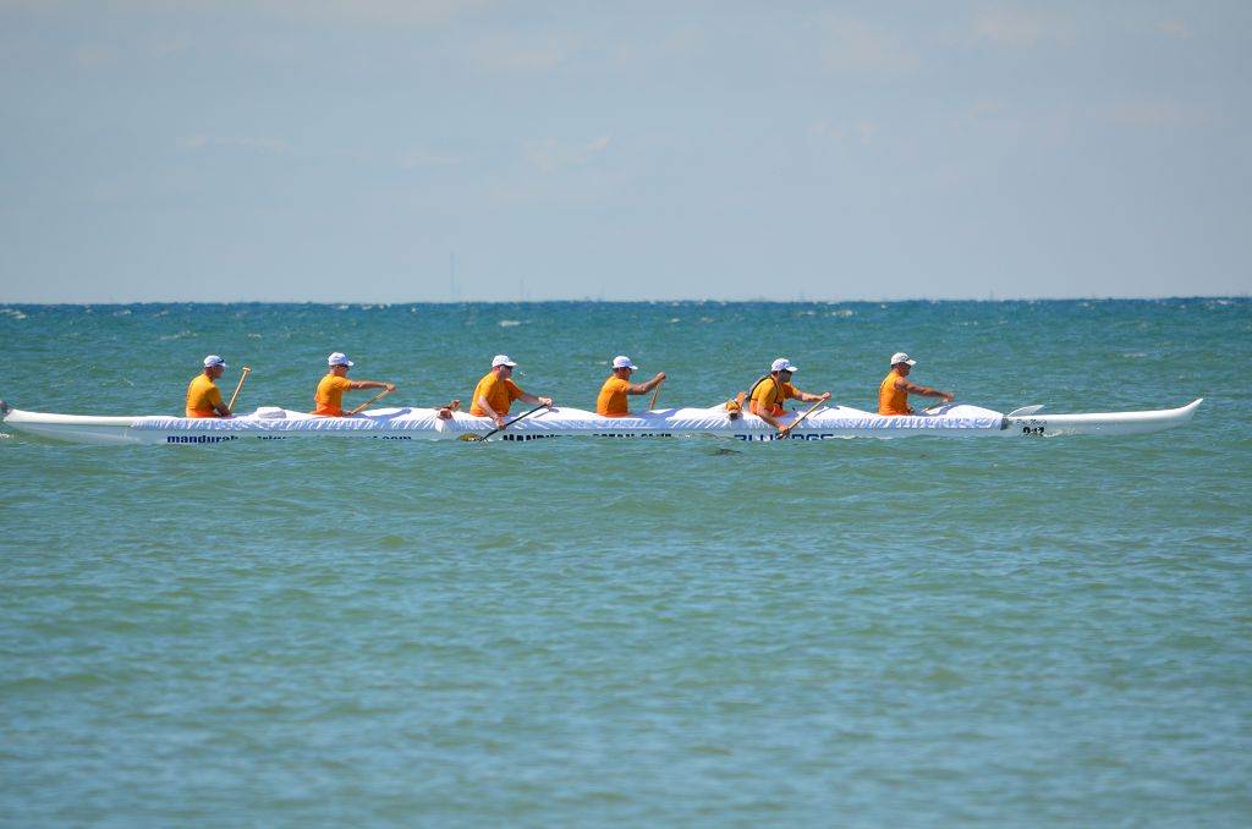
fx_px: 14575
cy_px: 414
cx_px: 626
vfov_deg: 3.3
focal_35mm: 420
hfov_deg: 4.9
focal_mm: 280
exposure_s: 1/2000
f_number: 7.1
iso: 400
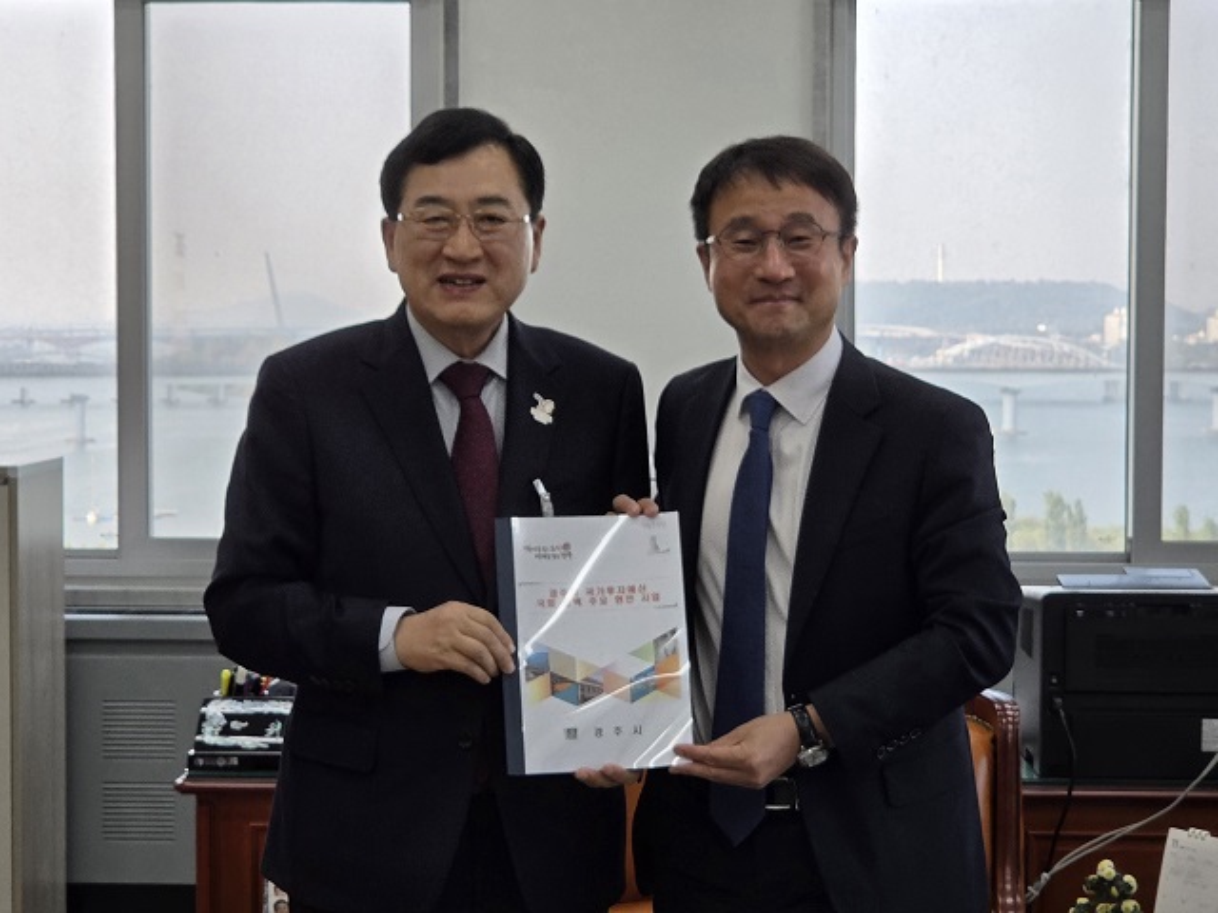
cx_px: 609
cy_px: 456
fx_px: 2428
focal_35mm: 69
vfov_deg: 21.3
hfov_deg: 28.2
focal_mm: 7
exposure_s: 1/120
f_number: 2.4
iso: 40
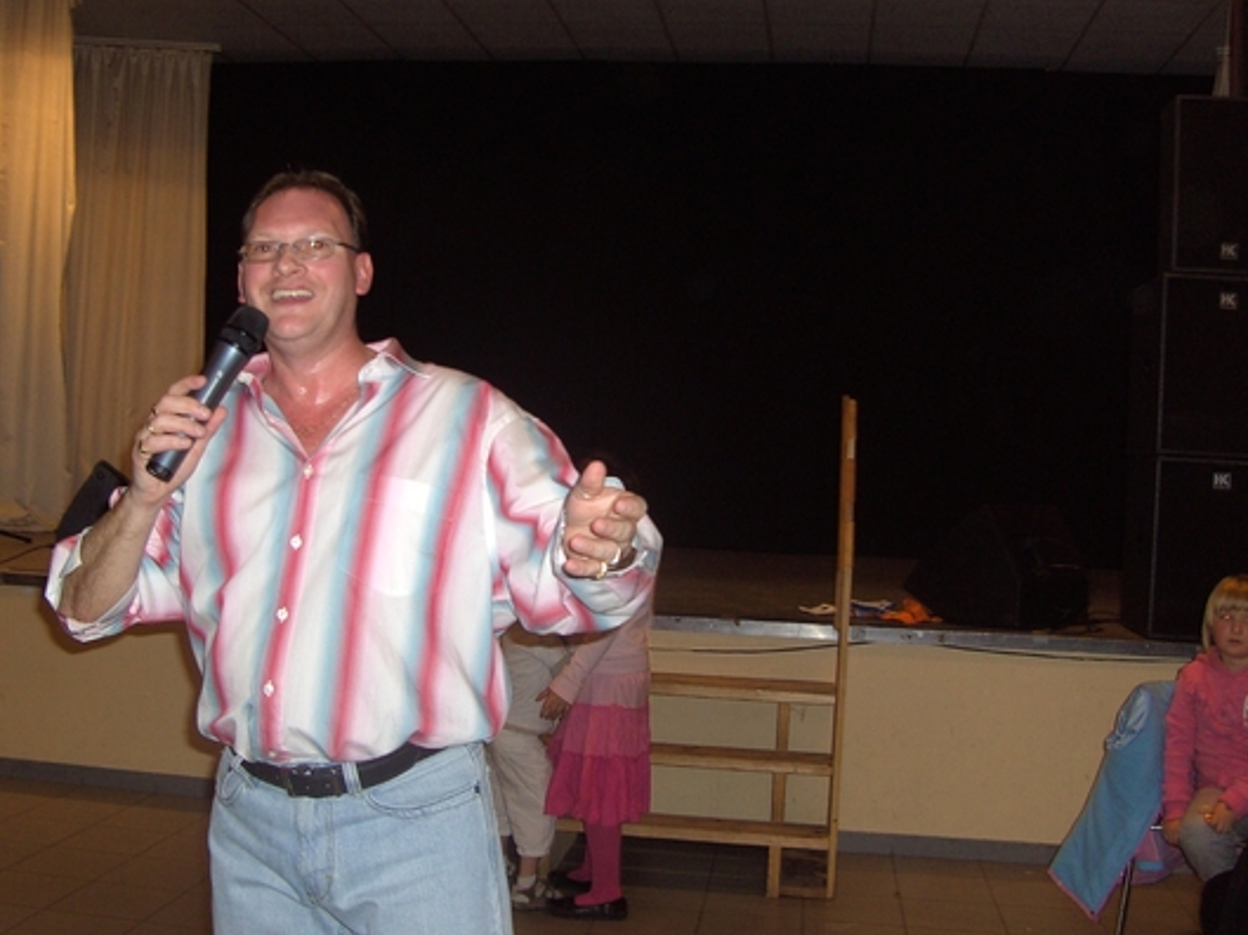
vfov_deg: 34.3
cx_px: 566
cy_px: 430
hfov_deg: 44.8
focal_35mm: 42
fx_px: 1513
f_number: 2.8
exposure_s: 1/50
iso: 100
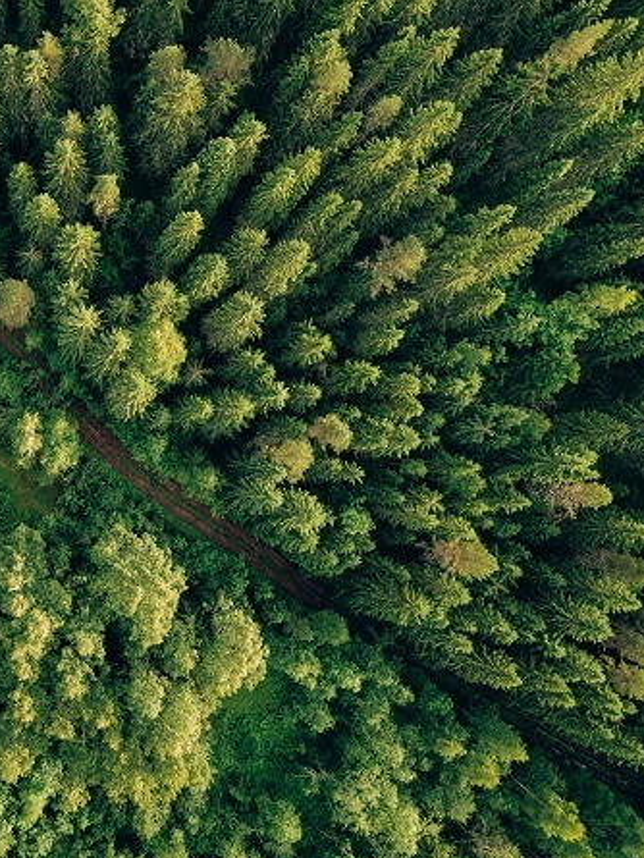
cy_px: 429
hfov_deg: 38.6
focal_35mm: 35
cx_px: 94
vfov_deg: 52.6
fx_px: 868
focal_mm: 4.73
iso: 193
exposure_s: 1/100
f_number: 2.2
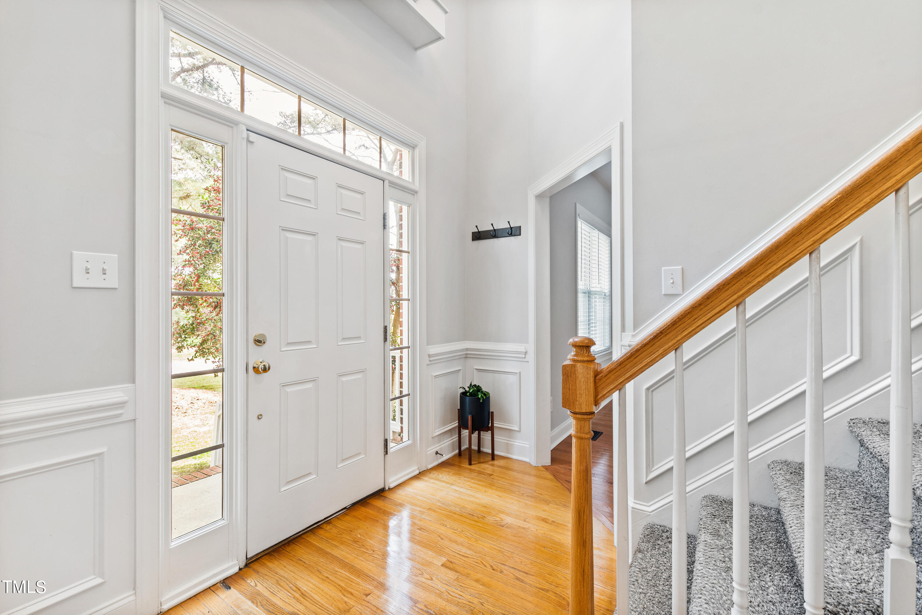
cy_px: 308
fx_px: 384
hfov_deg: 100.4
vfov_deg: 77.3
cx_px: 461
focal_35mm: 15
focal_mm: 10
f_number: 8
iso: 100
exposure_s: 1
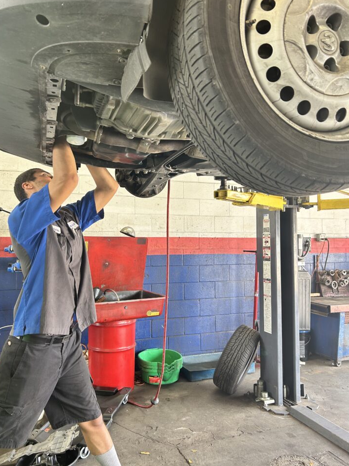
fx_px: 376
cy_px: 228
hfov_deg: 49.7
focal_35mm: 28
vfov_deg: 63.4
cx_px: 167
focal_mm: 5.7
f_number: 1.5
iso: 100
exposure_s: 1/60
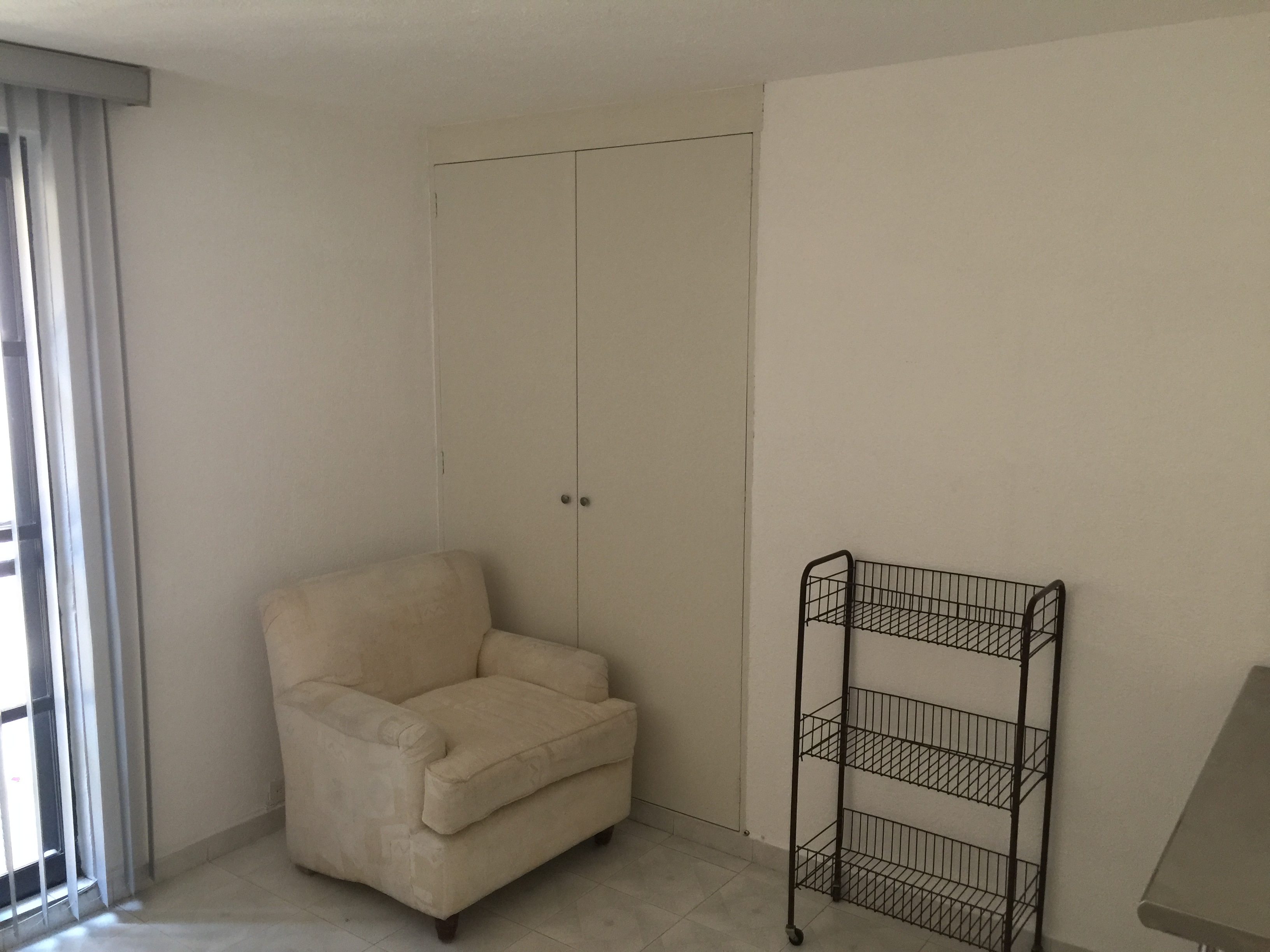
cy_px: 476
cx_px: 635
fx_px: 1064
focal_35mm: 29
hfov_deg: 61.7
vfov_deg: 48.2
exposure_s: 1/15
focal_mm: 4.15
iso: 100
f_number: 2.2
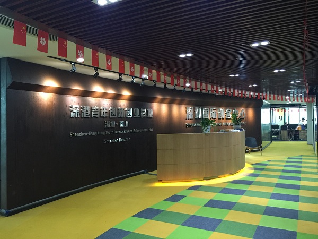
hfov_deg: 61.7
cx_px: 159
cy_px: 120
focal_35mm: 29
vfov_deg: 48.2
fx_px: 266
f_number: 2.2
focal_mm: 4.15
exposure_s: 1/15
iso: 125
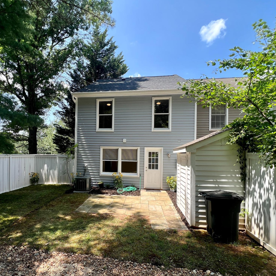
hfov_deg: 84.9
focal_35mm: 16
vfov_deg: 87.4
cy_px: 136
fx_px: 144
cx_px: 96
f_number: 1.8
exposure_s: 1/378
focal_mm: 1.57
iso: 32
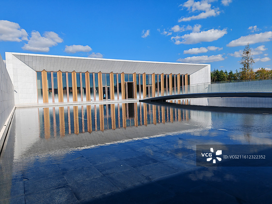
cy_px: 102
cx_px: 136
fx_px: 212
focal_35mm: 27
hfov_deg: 65.3
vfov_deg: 51.4
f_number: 1.6
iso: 50
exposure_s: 1/4900
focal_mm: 7.62
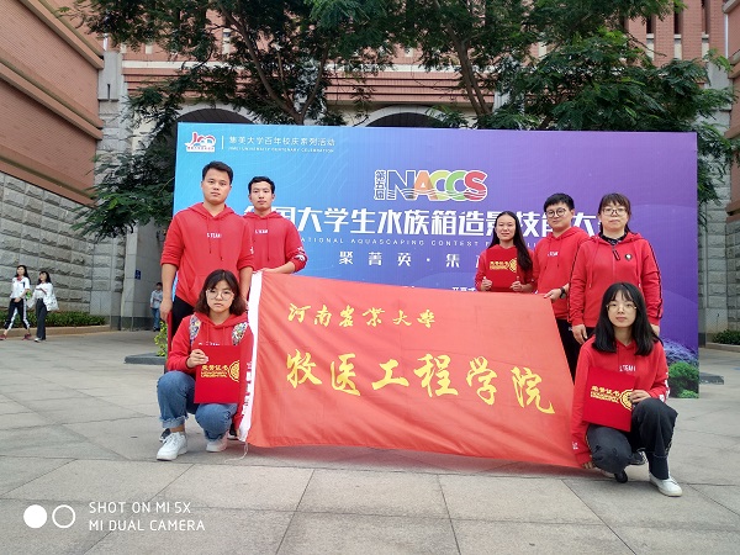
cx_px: 370
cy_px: 278
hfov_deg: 67.3
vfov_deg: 53.1
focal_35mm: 26
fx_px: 556
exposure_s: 1/100
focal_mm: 3.83
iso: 160
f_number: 2.2
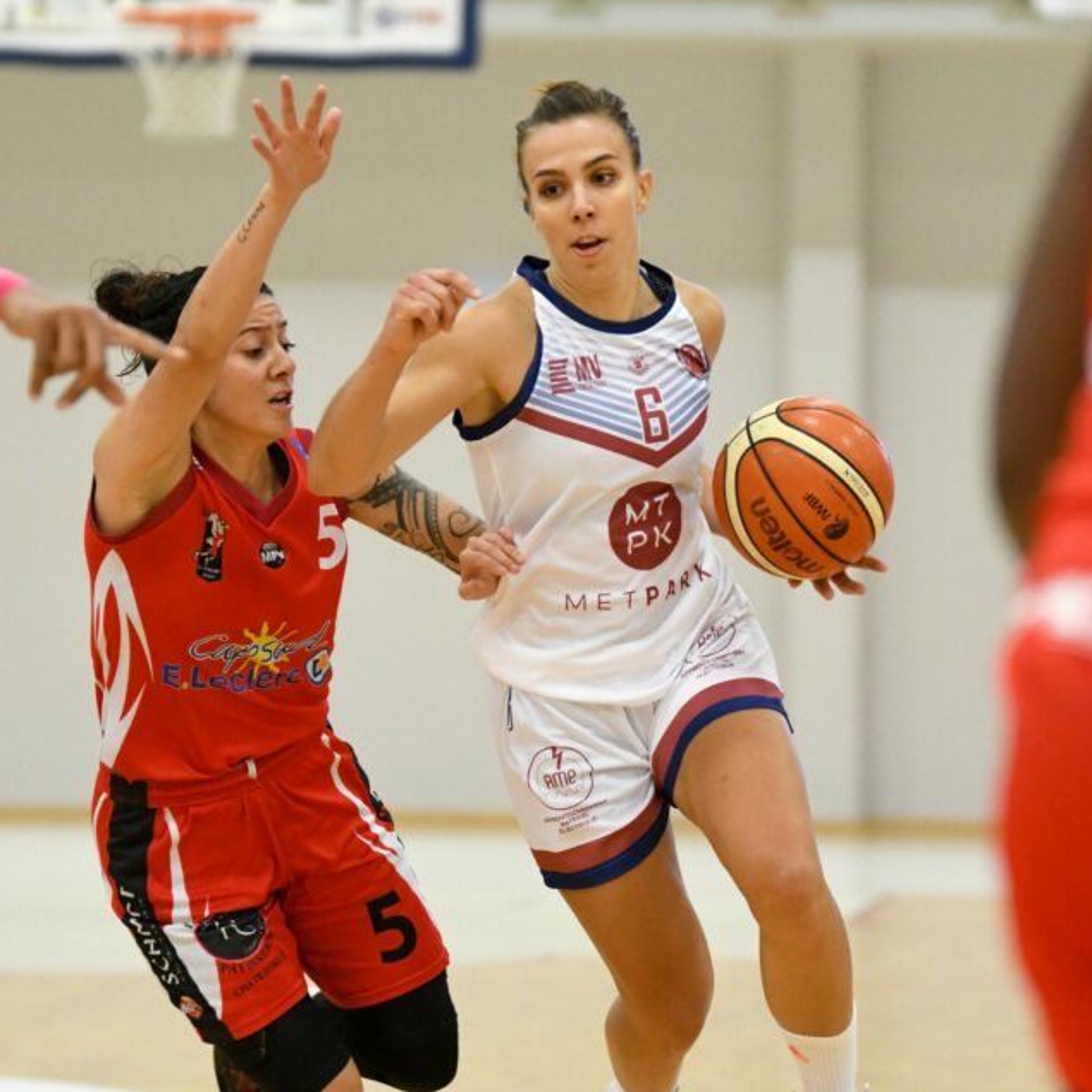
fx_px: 8387
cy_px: 543
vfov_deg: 7.4
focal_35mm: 235
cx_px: 595
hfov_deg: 7.4
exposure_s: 1/800
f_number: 2.8
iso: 6400
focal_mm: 122
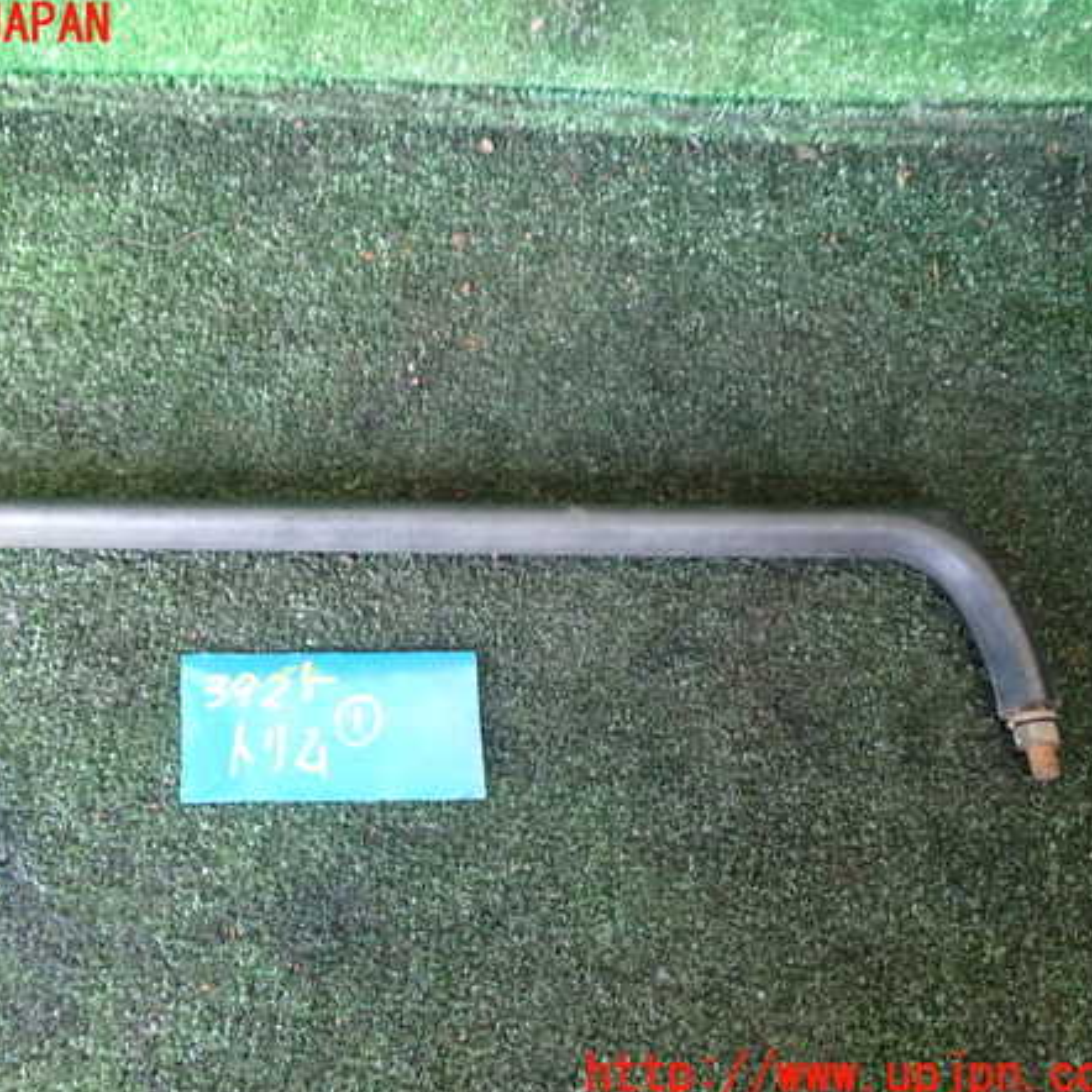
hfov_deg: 45.6
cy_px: 551
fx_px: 1285
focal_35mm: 36
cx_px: 403
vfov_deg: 46.0
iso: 500
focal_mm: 5.4
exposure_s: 1/30
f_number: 2.3
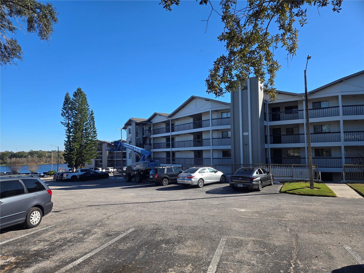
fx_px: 242
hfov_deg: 73.9
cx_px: 182
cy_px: 136
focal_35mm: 23
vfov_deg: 58.9
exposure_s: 1/1325
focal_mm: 5.4
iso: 25
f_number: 1.8
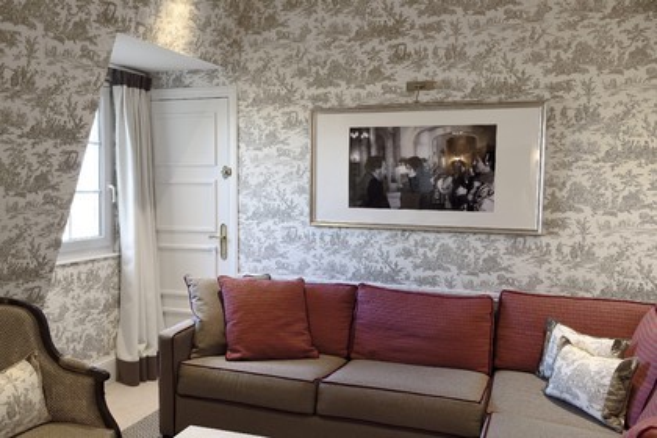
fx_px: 620
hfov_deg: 55.8
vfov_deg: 38.9
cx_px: 328
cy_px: 219
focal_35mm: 34
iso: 1600
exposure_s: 1/50
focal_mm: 34
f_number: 6.3
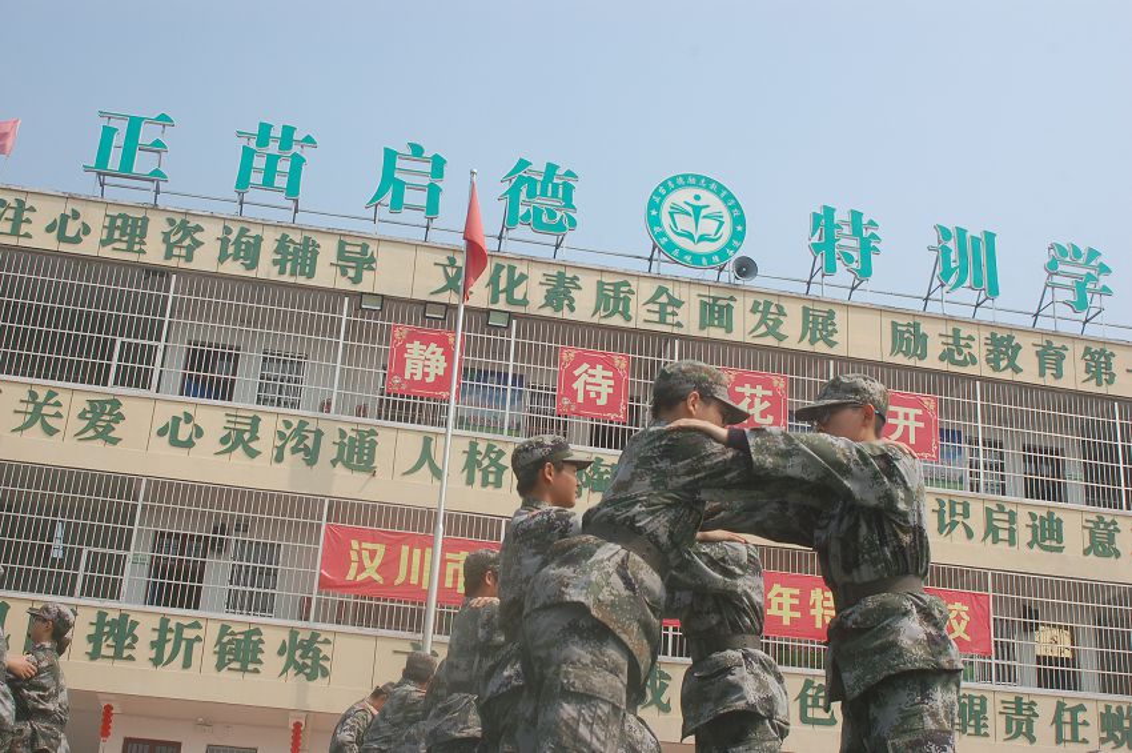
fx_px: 1319
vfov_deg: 31.8
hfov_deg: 46.4
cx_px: 566
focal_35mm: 42
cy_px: 376
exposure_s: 1/320
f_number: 9
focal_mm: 28
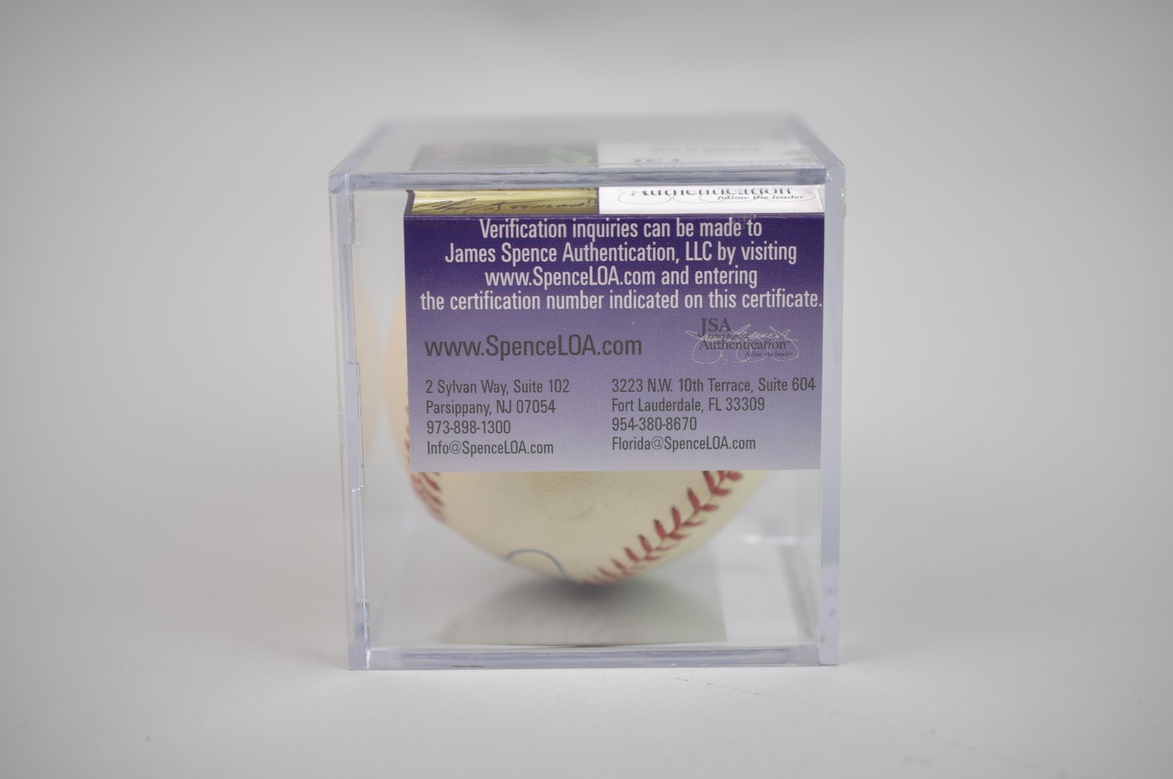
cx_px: 586
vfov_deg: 22.6
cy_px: 390
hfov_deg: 33.4
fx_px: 1953
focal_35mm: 60
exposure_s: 1/50
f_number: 3.5
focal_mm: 40
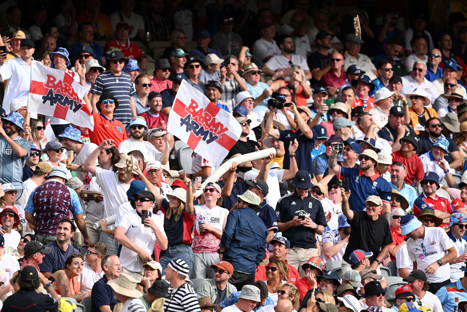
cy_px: 156
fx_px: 7782
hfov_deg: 3.4
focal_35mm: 600
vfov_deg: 2.3
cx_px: 234
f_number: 5
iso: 800
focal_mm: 600
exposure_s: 1/1600
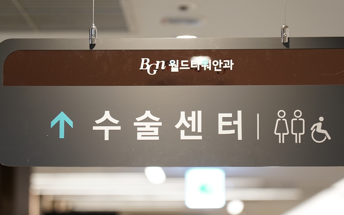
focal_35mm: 131
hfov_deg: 15.9
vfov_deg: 10.0
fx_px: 1228
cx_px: 181
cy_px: 100
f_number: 4
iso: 2000
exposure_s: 1/80
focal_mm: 105
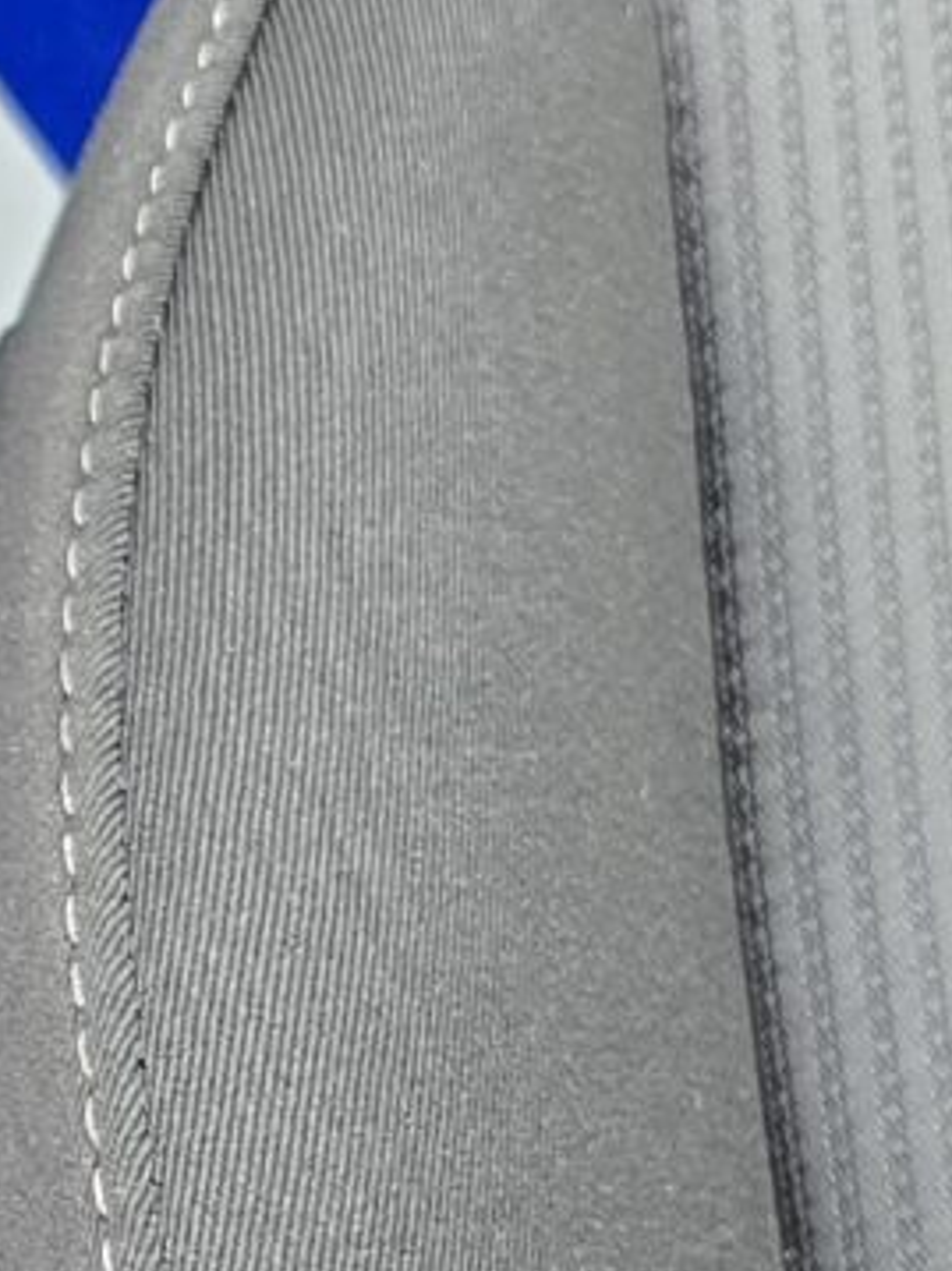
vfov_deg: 11.9
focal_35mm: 164
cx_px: -372
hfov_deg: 8.9
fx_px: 6017
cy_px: 1214
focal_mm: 6.3
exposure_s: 1/180
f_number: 1.7
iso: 125
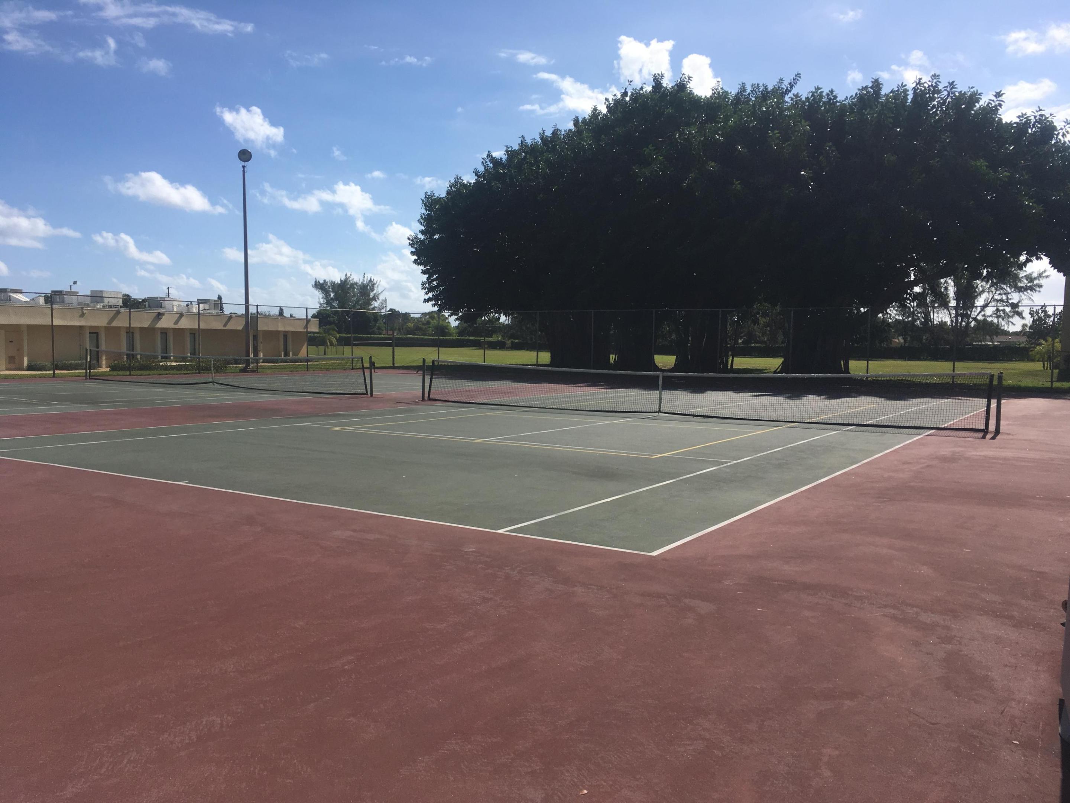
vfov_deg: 48.2
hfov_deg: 61.7
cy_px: 402
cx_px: 535
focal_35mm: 29
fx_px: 896
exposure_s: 1/2849
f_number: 2.2
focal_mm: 4.15
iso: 25
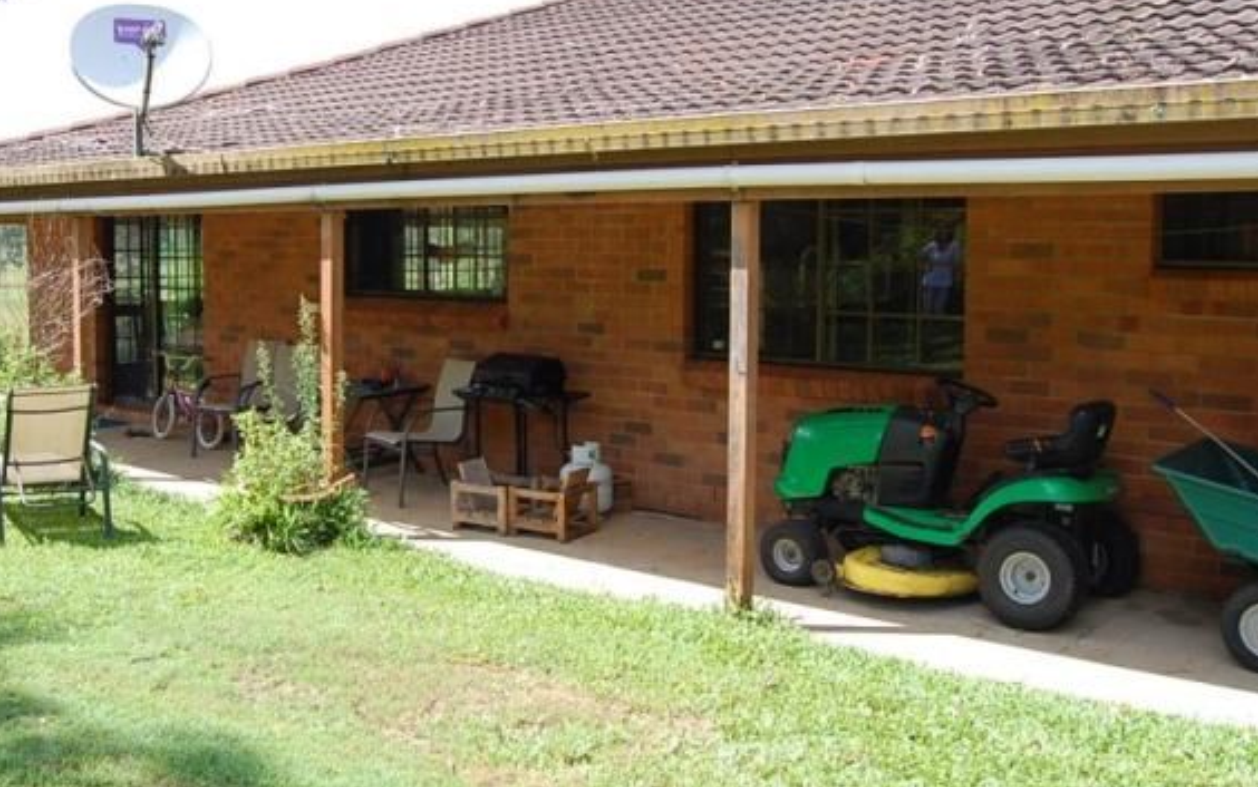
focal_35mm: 39
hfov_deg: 49.7
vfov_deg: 32.7
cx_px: 453
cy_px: 312
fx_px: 1338
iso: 400
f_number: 8
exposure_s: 1/250
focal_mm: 18
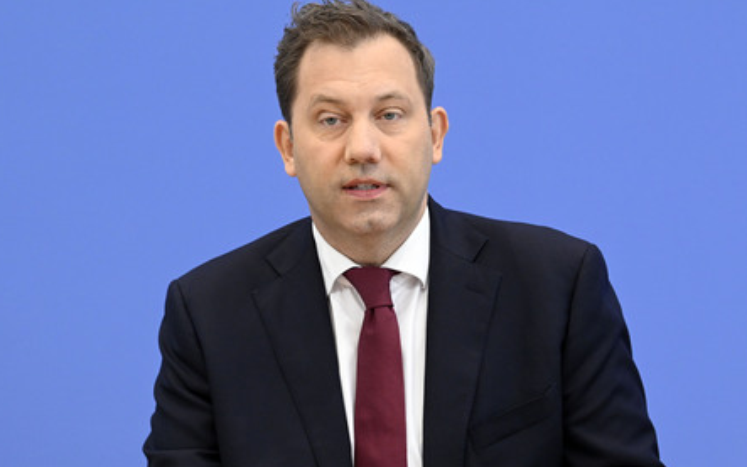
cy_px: 224
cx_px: 370
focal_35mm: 85
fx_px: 1731
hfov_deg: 24.4
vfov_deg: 15.4
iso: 4000
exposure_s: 1/500
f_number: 5.6
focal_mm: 82
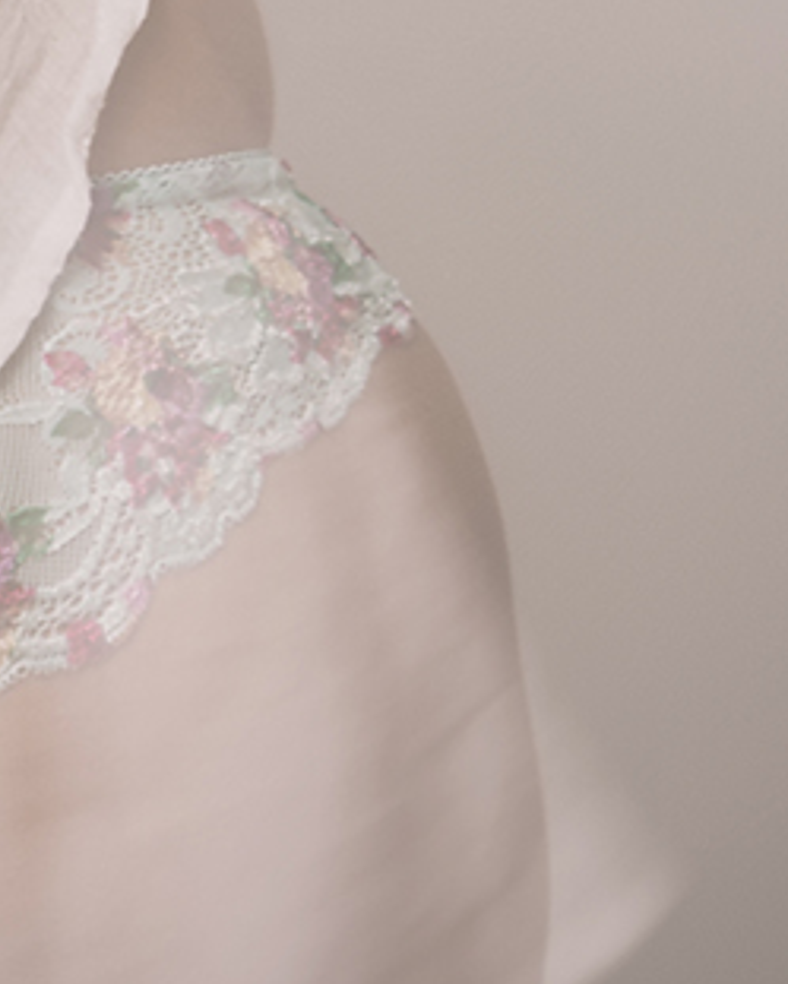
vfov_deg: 5.4
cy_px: -1177
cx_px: -691
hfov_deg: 4.4
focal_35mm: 348
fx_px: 10140
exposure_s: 1/200
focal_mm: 48
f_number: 9
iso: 100
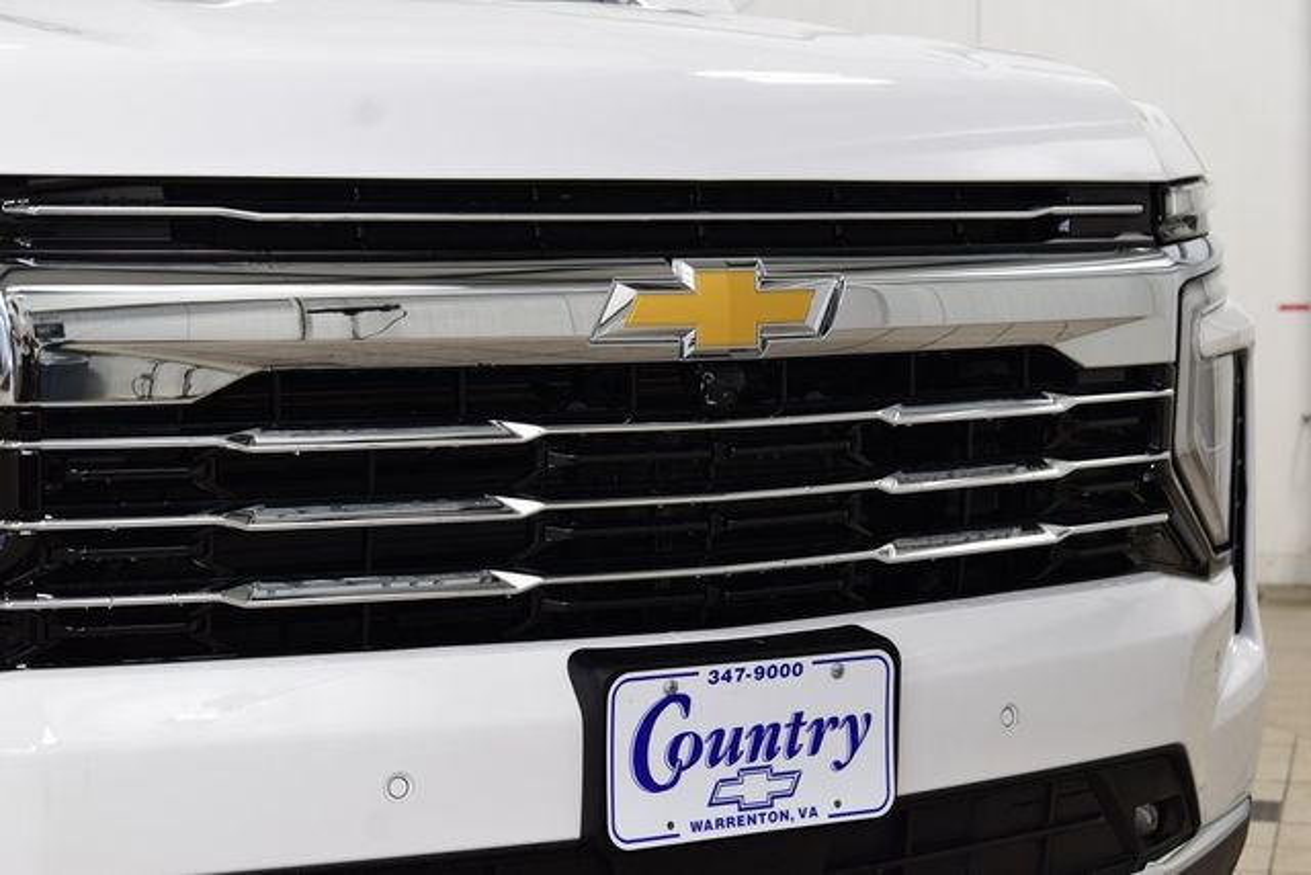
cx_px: 656
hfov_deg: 26.0
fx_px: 2841
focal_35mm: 78
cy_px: 438
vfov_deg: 17.5
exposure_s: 1/15
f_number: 6.3
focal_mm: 52
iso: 400
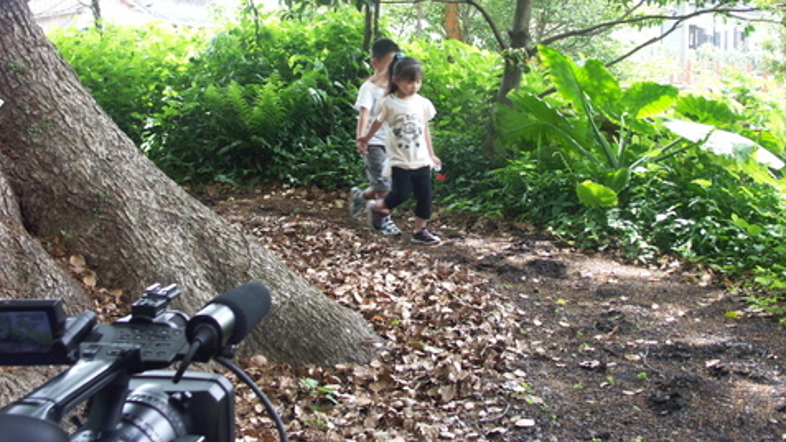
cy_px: 151
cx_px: 407
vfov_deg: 24.8
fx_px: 1000
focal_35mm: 48
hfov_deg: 42.9
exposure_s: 1/60
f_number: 3.5
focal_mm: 10.8
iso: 100
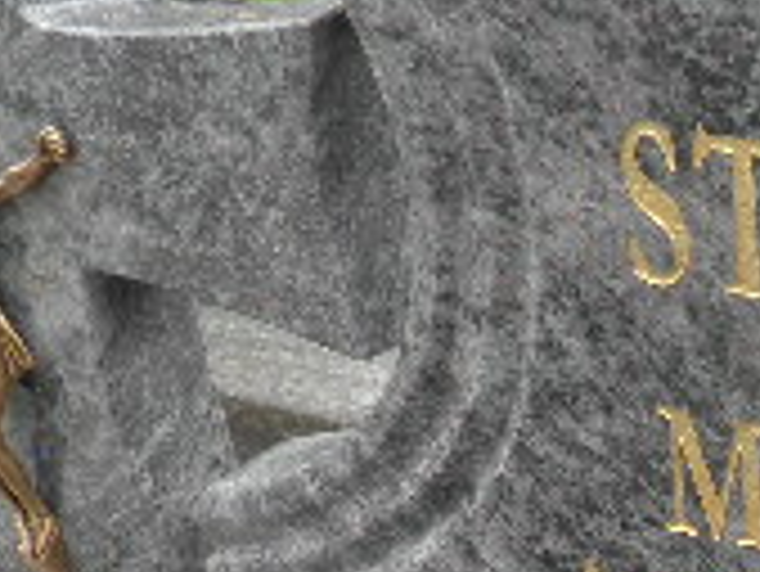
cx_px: 926
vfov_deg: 15.4
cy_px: 752
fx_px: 1999
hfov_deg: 20.1
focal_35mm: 91
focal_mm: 4.3
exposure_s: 1/200
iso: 64
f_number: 3.3
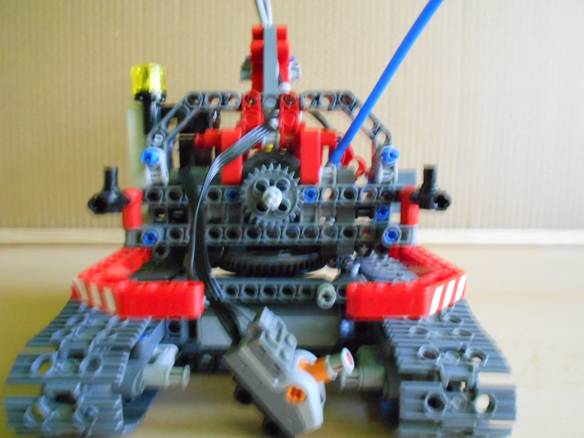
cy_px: 219
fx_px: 489
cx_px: 292
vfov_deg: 48.2
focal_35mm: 29
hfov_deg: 61.7
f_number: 3.4
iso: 800
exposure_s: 1/6
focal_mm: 5.3
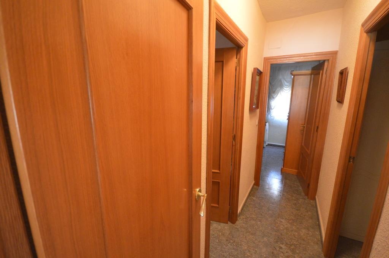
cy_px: 129
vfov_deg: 77.2
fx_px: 162
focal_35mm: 15
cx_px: 194
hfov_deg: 100.4
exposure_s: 1/30
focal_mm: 10
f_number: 4
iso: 3200
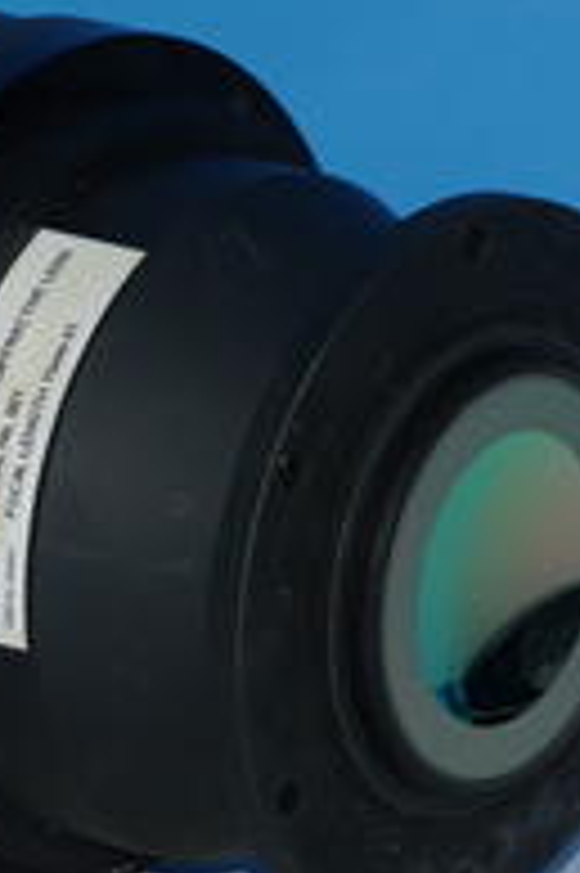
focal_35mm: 515
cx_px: 112
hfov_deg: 2.7
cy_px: 513
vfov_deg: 4.0
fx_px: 12467
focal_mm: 120
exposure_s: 1/60
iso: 400
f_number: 11
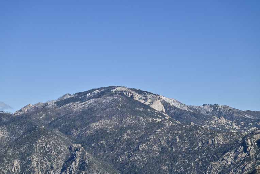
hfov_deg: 16.3
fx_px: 910
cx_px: 125
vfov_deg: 10.9
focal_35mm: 126
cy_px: 91
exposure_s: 1/1250
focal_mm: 120
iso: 100
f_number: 6.3
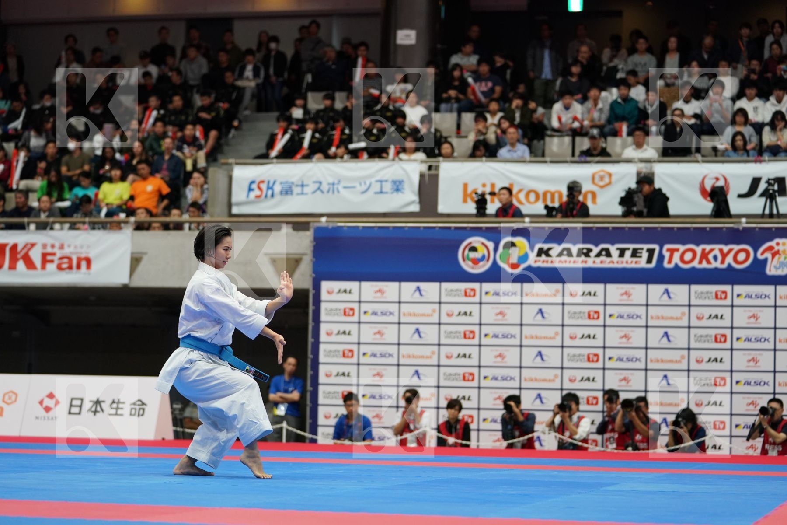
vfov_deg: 15.2
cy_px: 262
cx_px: 394
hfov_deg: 22.6
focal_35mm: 90
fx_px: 1967
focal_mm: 90
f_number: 2.8
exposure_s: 1/500
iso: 2000
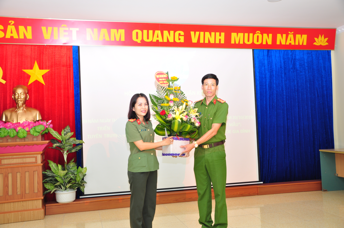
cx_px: 172
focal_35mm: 38
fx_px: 358
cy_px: 114
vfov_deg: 35.4
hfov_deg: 51.3
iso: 320
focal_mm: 25
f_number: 5
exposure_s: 1/20
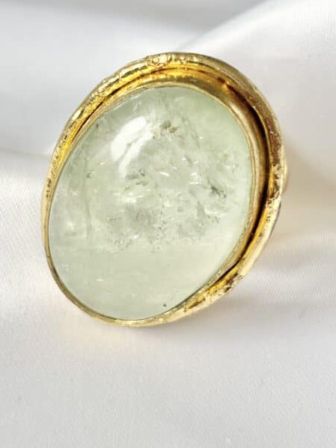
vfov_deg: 22.0
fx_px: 1151
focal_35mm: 89
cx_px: 125
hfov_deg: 16.6
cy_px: 167
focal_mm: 5.96
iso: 40
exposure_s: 1/121
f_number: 1.6
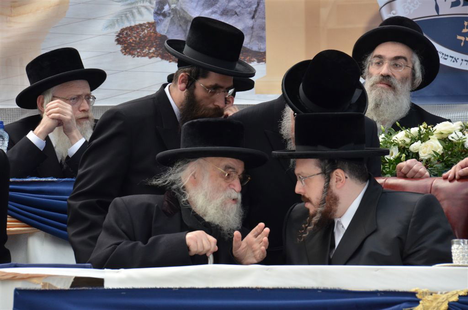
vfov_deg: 4.7
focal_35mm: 292
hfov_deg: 7.1
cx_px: 234
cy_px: 155
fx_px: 3794
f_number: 9
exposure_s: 1/250
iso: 1250
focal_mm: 195
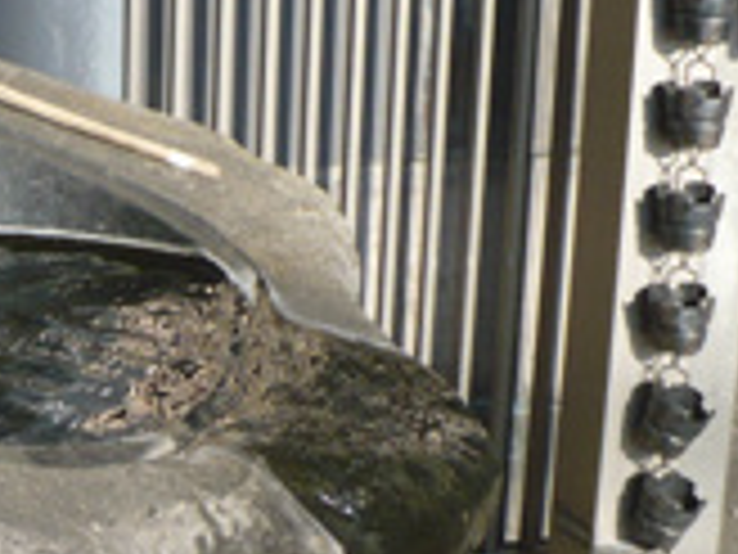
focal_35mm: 118
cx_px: -119
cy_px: 518
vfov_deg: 12.4
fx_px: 2516
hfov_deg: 16.1
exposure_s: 1/640
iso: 100
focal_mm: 6.1
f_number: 2.8
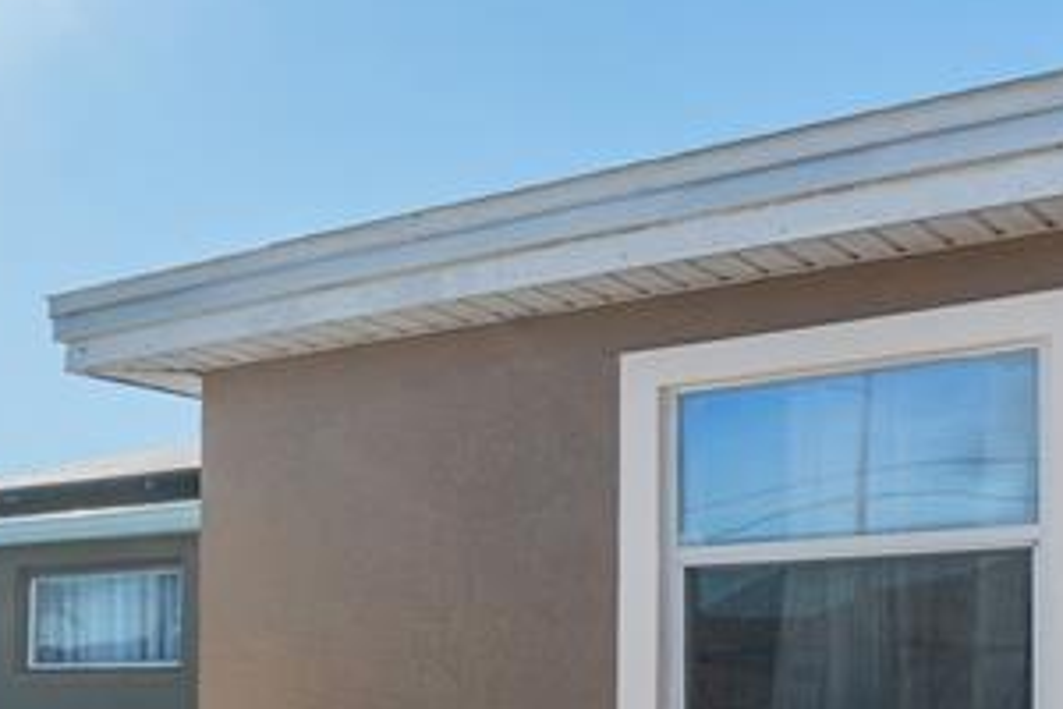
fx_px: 1712
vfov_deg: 22.6
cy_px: 677
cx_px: -53
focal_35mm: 58
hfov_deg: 31.3
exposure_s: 1/640
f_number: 9
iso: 1000
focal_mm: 17
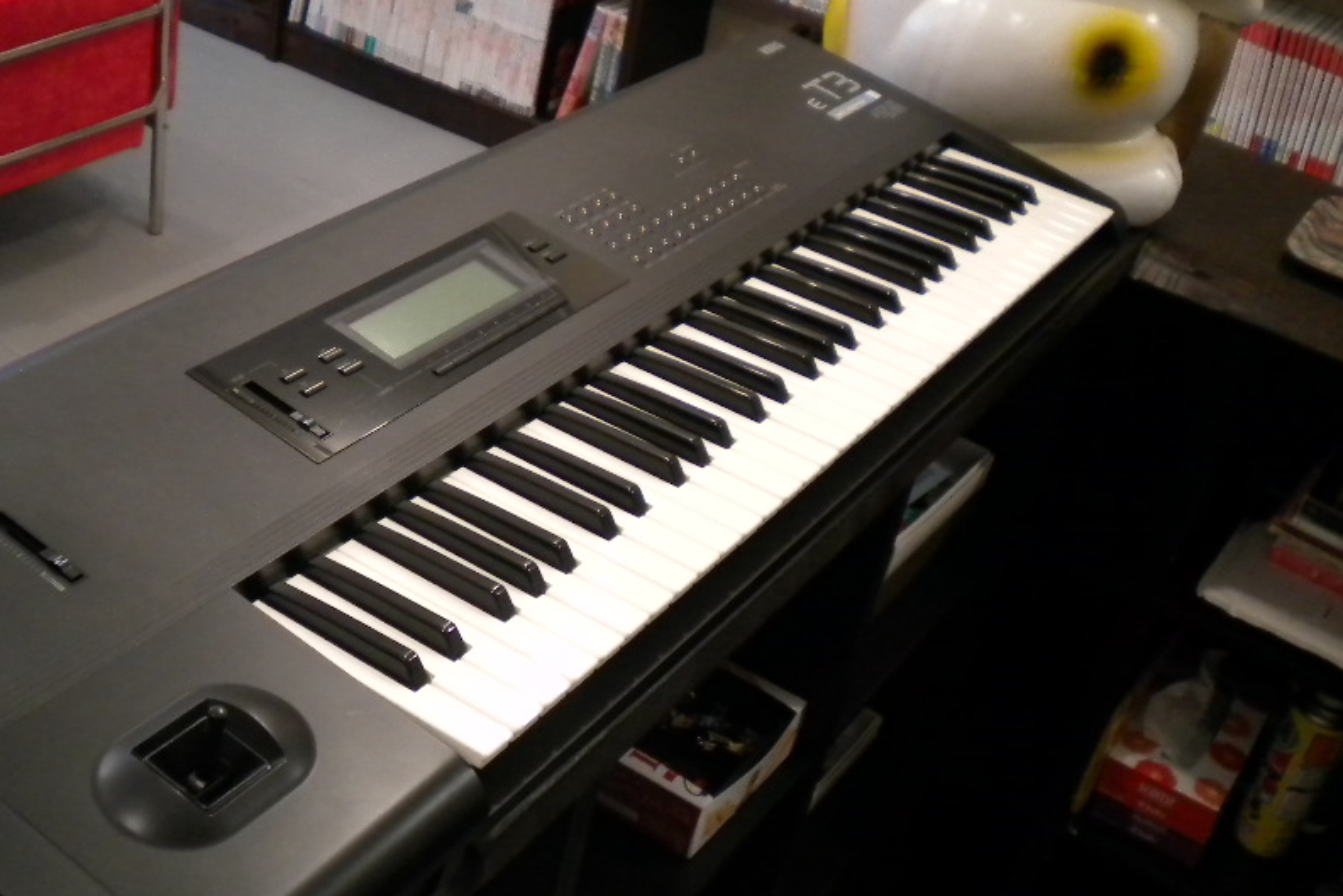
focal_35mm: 47
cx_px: 479
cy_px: 478
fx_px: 1754
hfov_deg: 41.5
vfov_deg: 28.7
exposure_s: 1/17.3
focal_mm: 6.3
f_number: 3.1
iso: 400
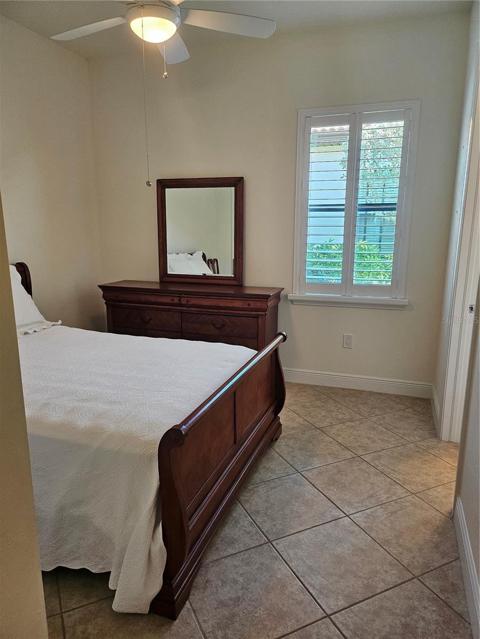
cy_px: 320
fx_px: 444
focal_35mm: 24
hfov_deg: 56.8
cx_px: 240
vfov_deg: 71.6
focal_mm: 5
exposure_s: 1/120
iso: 250
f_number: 1.8
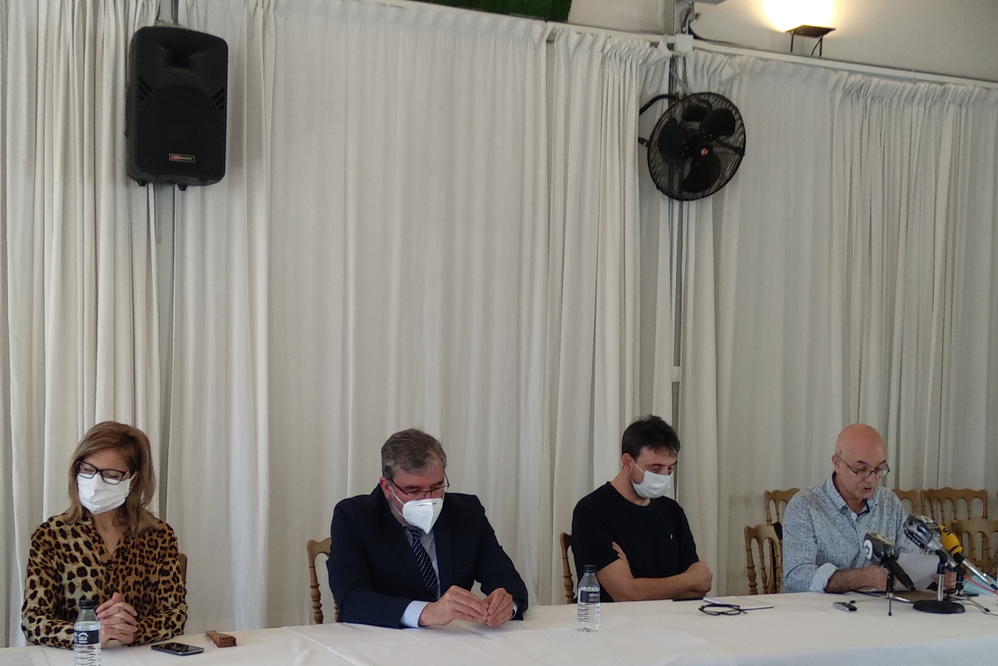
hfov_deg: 42.7
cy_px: 471
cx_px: 461
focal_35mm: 46
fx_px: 1275
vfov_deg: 28.9
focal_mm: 3.83
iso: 200
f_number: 2.2
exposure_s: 1/50
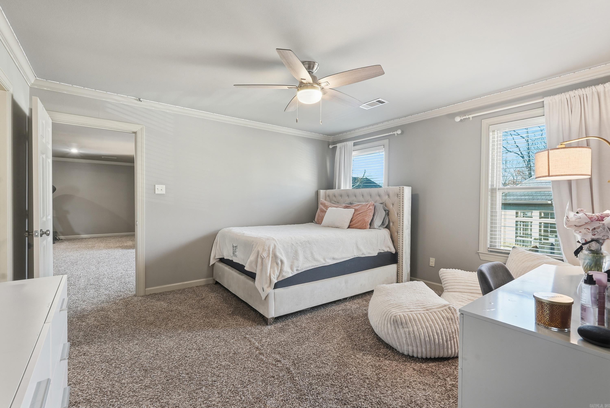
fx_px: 271
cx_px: 305
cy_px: 204
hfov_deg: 96.7
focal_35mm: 16
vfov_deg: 73.8
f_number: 9
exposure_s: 1/40
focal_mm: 16
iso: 250
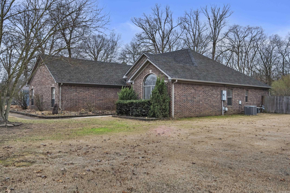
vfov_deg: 45.0
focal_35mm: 29
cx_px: 145
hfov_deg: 63.7
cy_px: 96
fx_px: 234
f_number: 9
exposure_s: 1/10
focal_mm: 19.1
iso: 400
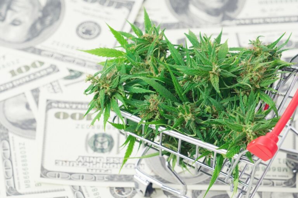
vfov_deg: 5.4
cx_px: 149
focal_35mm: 255
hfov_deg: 8.1
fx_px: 2111
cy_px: 99
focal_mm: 170
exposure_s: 1/200
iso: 160
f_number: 11
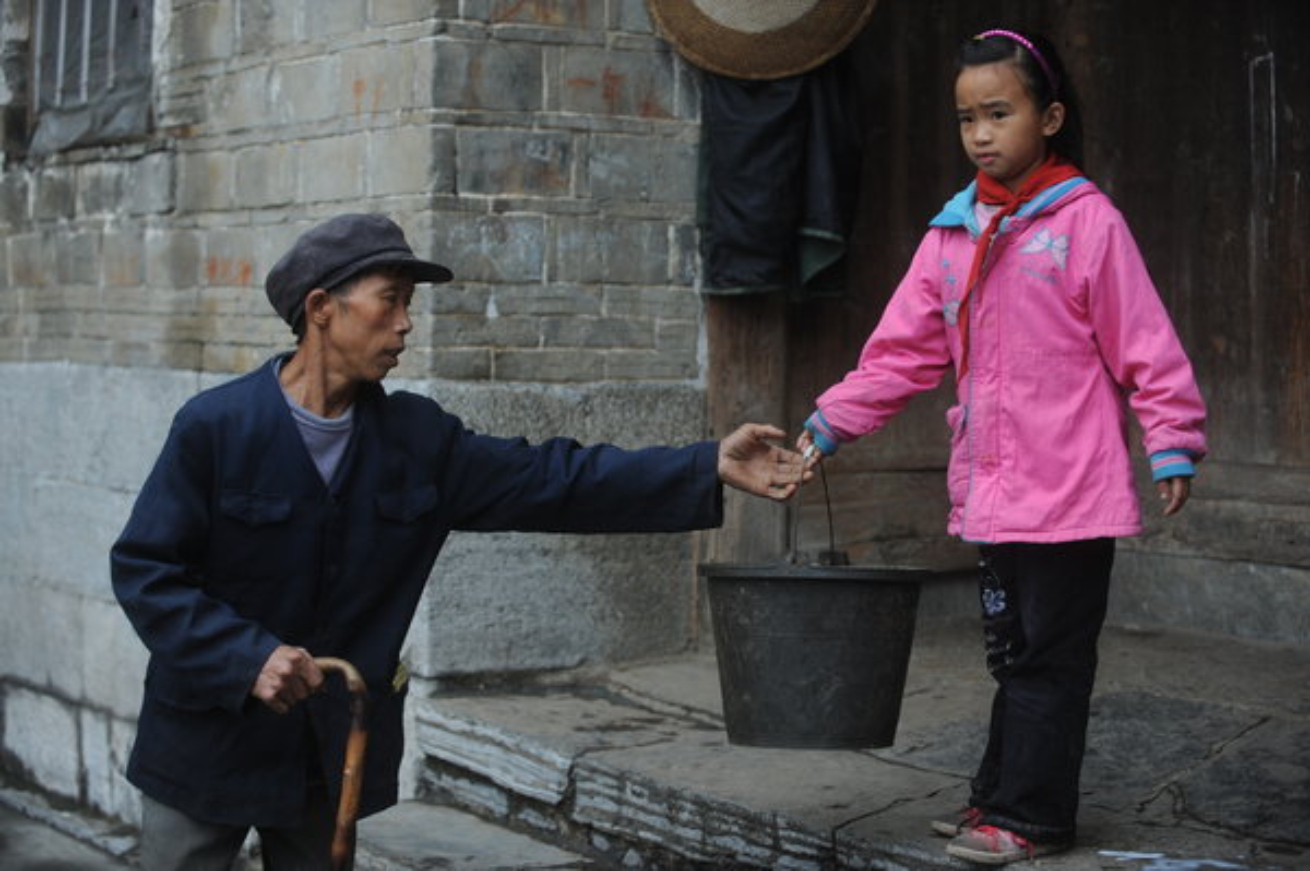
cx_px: 655
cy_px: 436
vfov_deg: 19.4
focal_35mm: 70
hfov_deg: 28.9
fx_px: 2545
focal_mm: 70
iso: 800
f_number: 2.8
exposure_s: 1/400
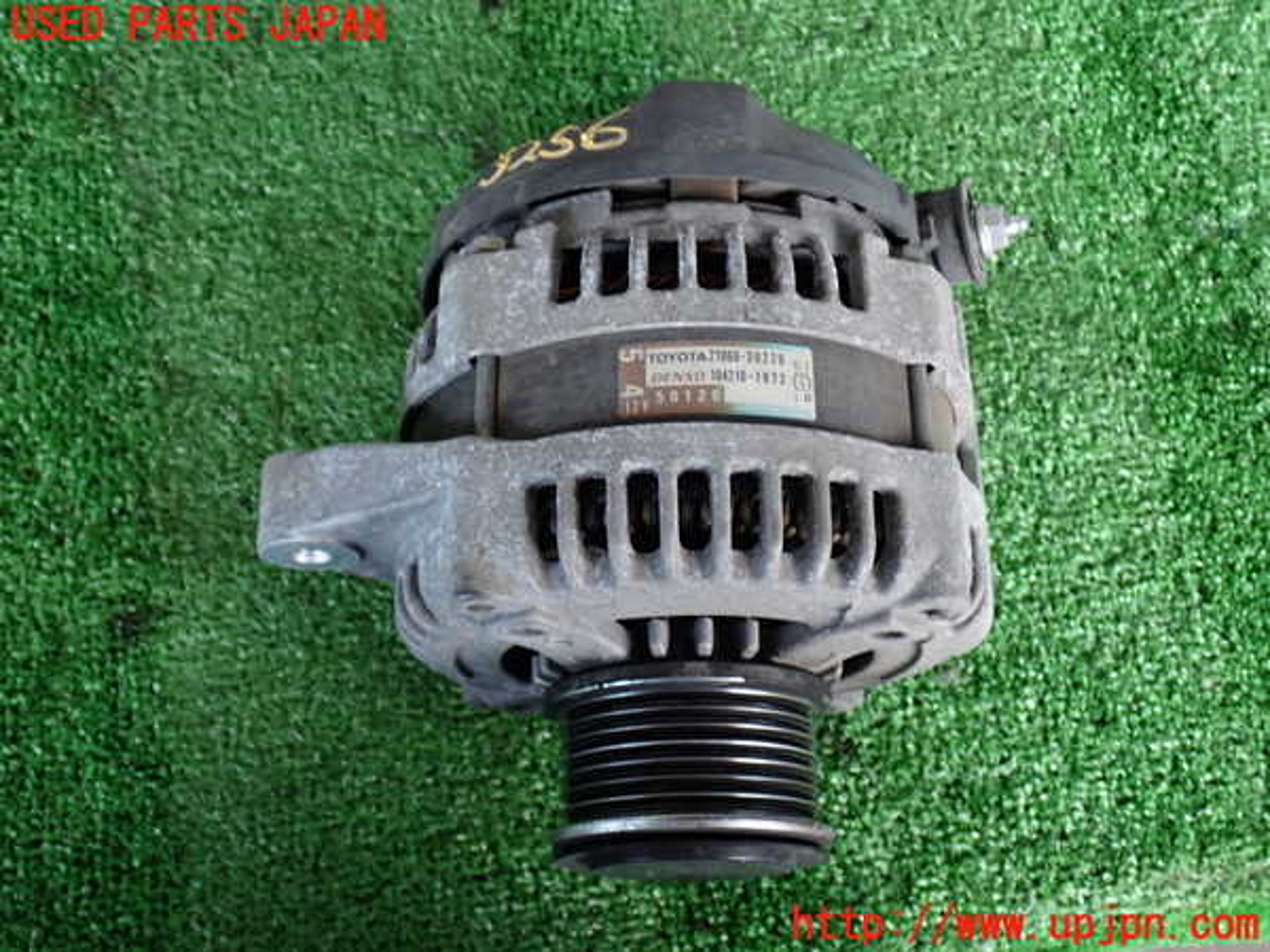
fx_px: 1504
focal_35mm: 41
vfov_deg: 35.1
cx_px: 635
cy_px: 476
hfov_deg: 45.8
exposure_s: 1/40
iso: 320
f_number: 2.8
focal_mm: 7.31
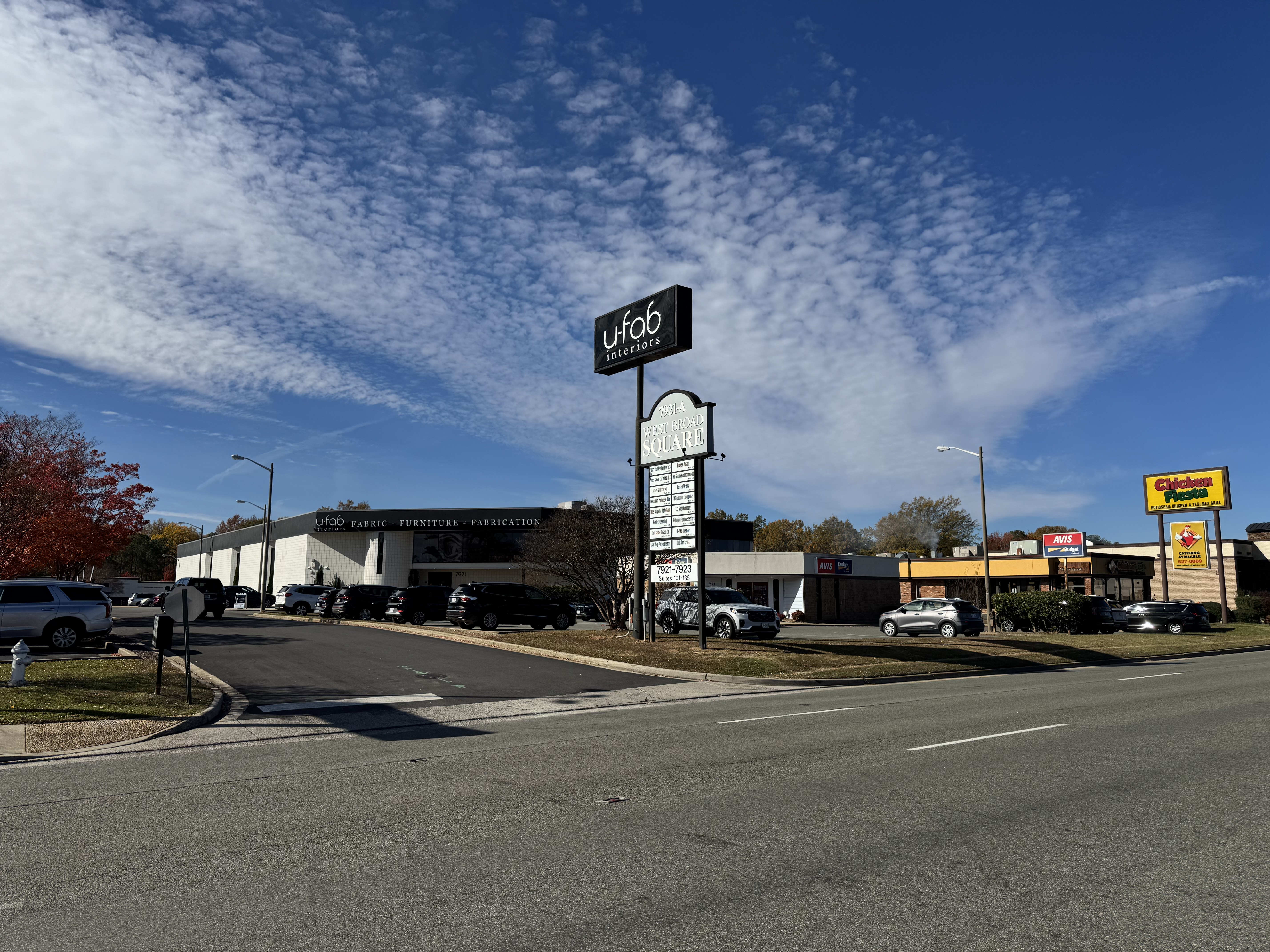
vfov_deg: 56.8
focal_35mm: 24
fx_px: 881
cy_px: 476
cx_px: 635
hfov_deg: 71.6
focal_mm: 6.76
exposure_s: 1/7937
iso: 80
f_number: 1.78
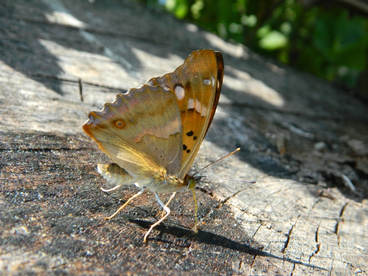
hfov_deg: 33.8
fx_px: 606
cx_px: 184
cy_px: 138
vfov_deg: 25.7
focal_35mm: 57
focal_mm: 10.2
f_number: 3.8
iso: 125
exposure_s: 1/400
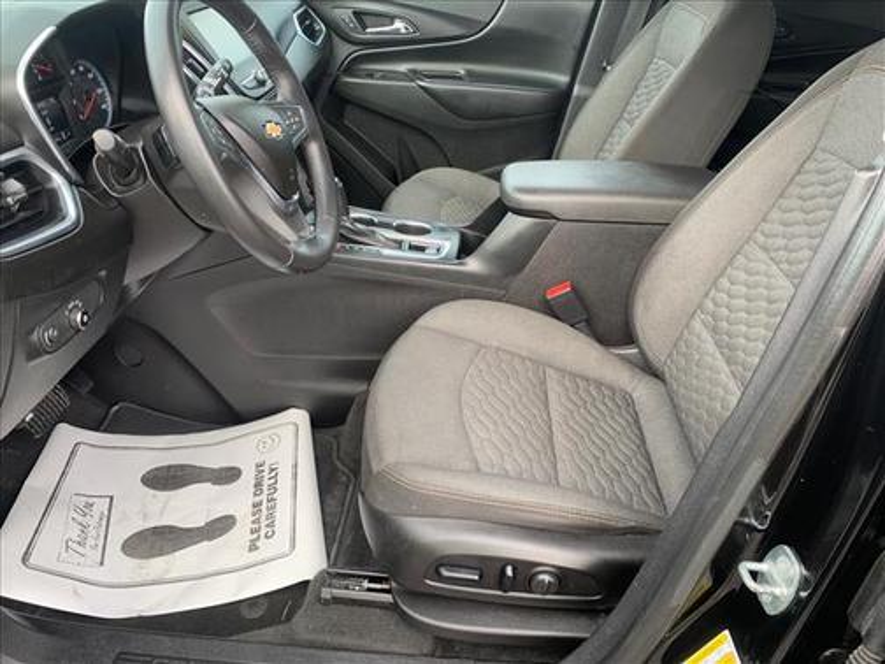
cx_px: 442
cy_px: 332
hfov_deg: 67.3
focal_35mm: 26
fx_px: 665
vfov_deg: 53.1
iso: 32
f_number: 1.8
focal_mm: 4.25
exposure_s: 1/122
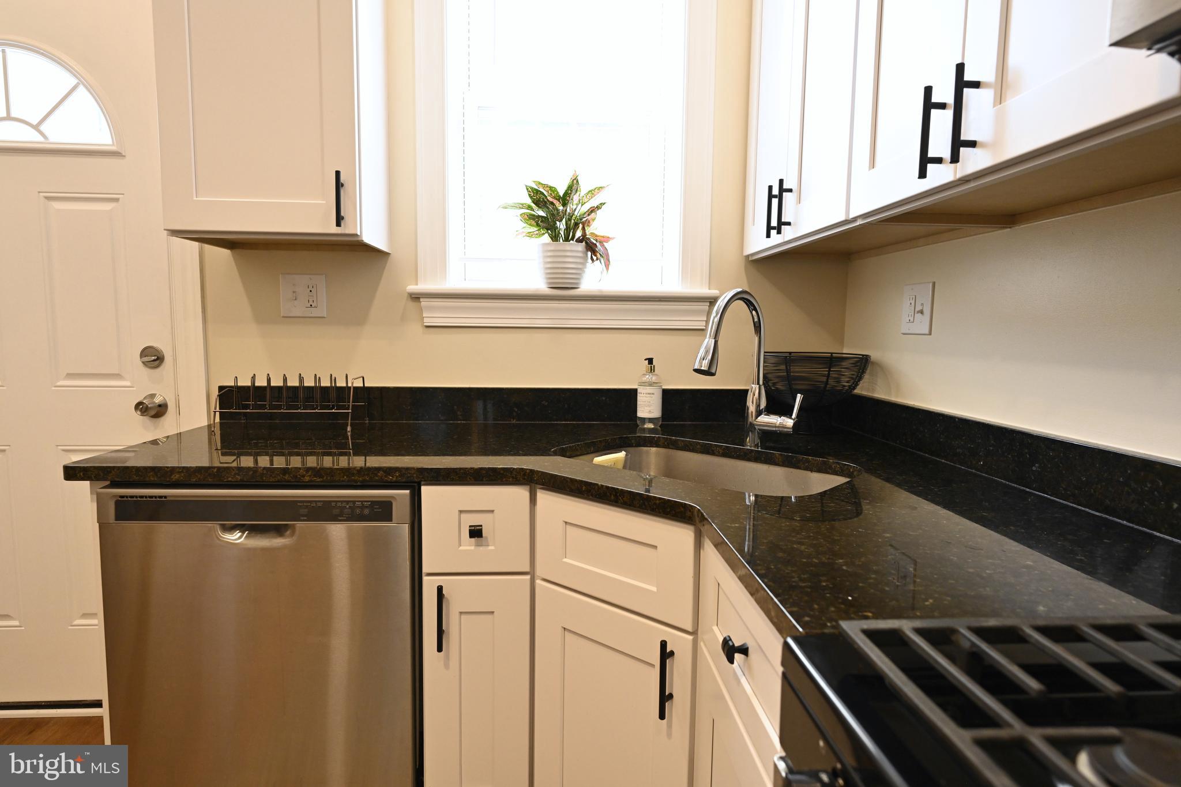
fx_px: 656
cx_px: 590
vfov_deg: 61.9
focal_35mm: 20
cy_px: 394
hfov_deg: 84.0
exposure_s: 1/125
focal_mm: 20
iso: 1600
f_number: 4.5
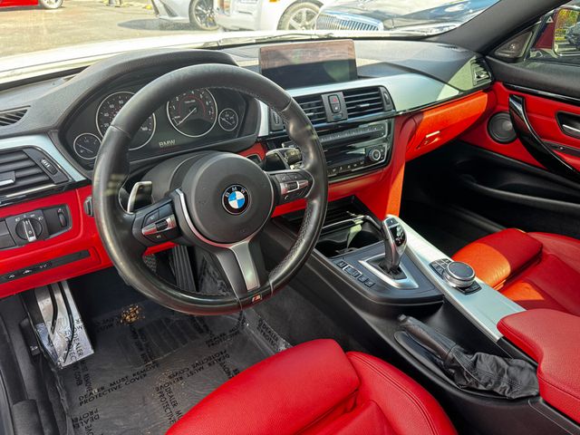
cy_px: 218
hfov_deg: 71.6
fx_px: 402
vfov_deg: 56.8
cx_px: 290
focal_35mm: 24
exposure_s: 1/121
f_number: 1.78
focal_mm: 6.76
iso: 200
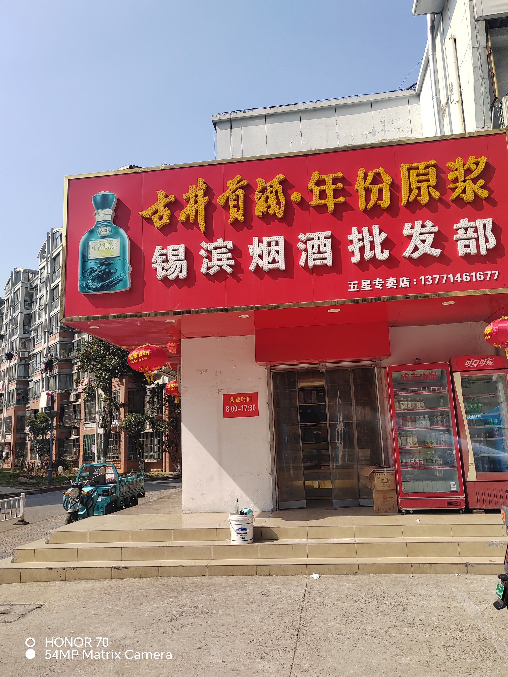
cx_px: 254
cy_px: 338
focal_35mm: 27
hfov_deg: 51.4
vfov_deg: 65.3
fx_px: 528
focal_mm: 5.52
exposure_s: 1/1667
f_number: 1.9
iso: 100
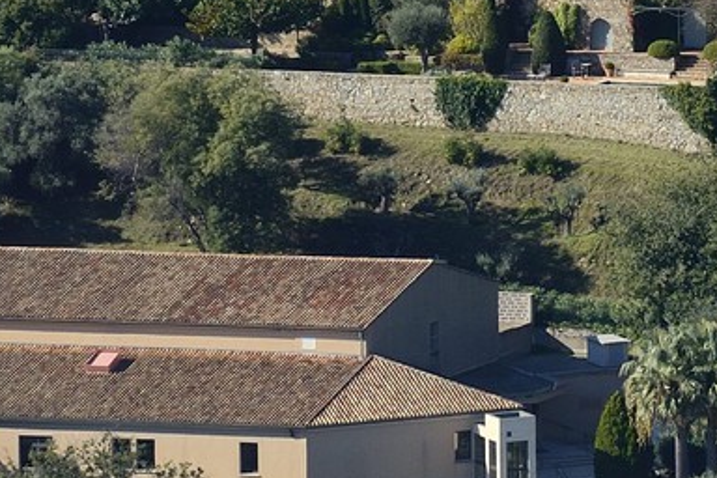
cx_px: 1335
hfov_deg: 2.5
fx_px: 16191
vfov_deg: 1.7
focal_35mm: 813
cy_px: -372
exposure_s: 1/1250
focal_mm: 195
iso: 800
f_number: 10
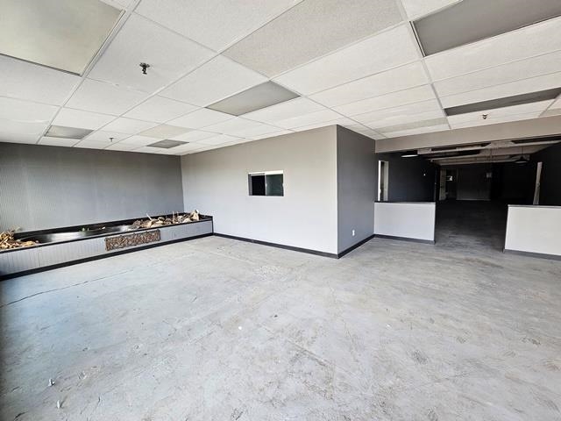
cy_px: 210
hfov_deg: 106.2
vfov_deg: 89.9
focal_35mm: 13
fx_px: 211
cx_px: 280
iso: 160
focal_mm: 2.2
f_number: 2.2
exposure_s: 1/60
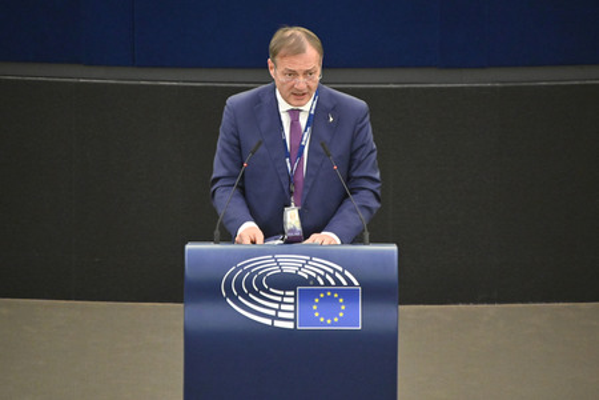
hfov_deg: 4.1
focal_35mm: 500
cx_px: 300
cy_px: 200
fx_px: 8319
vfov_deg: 2.7
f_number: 6.3
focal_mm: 500
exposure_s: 1/400
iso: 6400
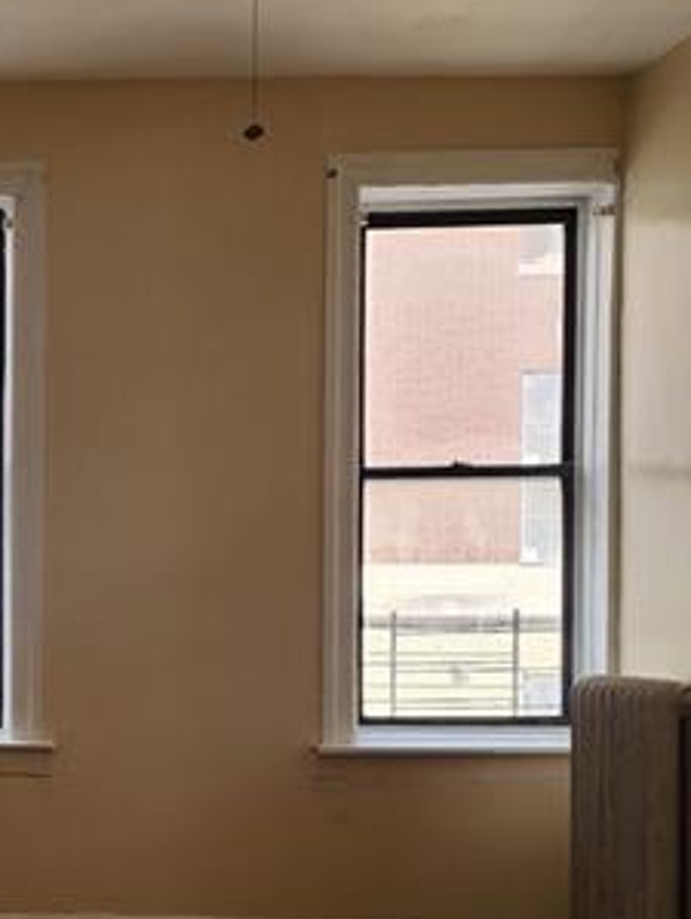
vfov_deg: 32.4
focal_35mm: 59
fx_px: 1567
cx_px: -169
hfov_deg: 22.6
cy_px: 596
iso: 40
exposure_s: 1/180
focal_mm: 6.4
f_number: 1.8
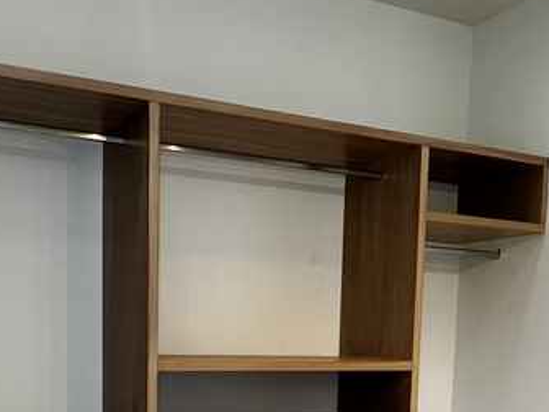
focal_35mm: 50
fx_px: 793
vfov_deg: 27.3
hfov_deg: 38.2
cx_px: 263
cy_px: 422
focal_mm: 2.22
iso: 125
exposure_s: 1/99
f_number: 2.2
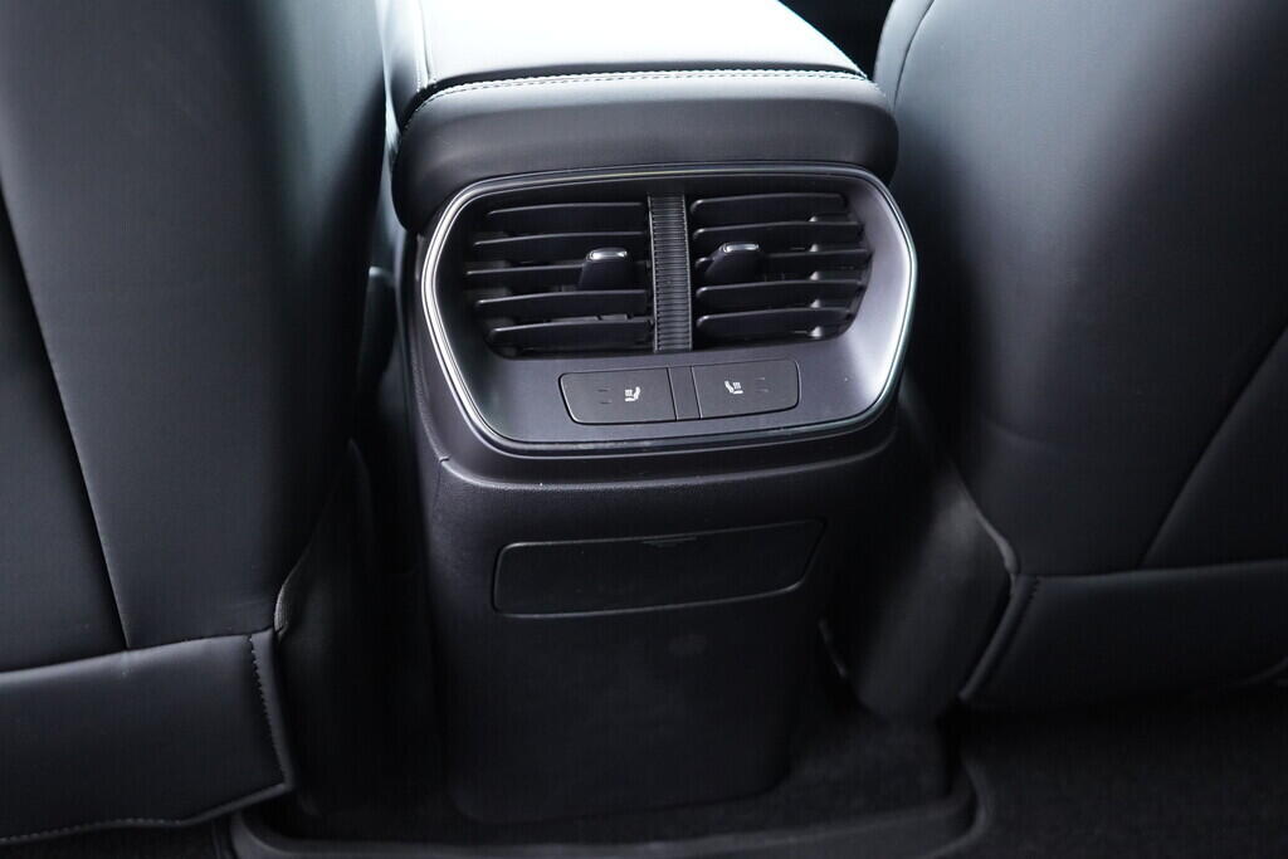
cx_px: 644
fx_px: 1288
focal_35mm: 36
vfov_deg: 36.9
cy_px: 430
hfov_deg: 53.1
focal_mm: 24
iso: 1600
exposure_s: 1/40
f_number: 2.8
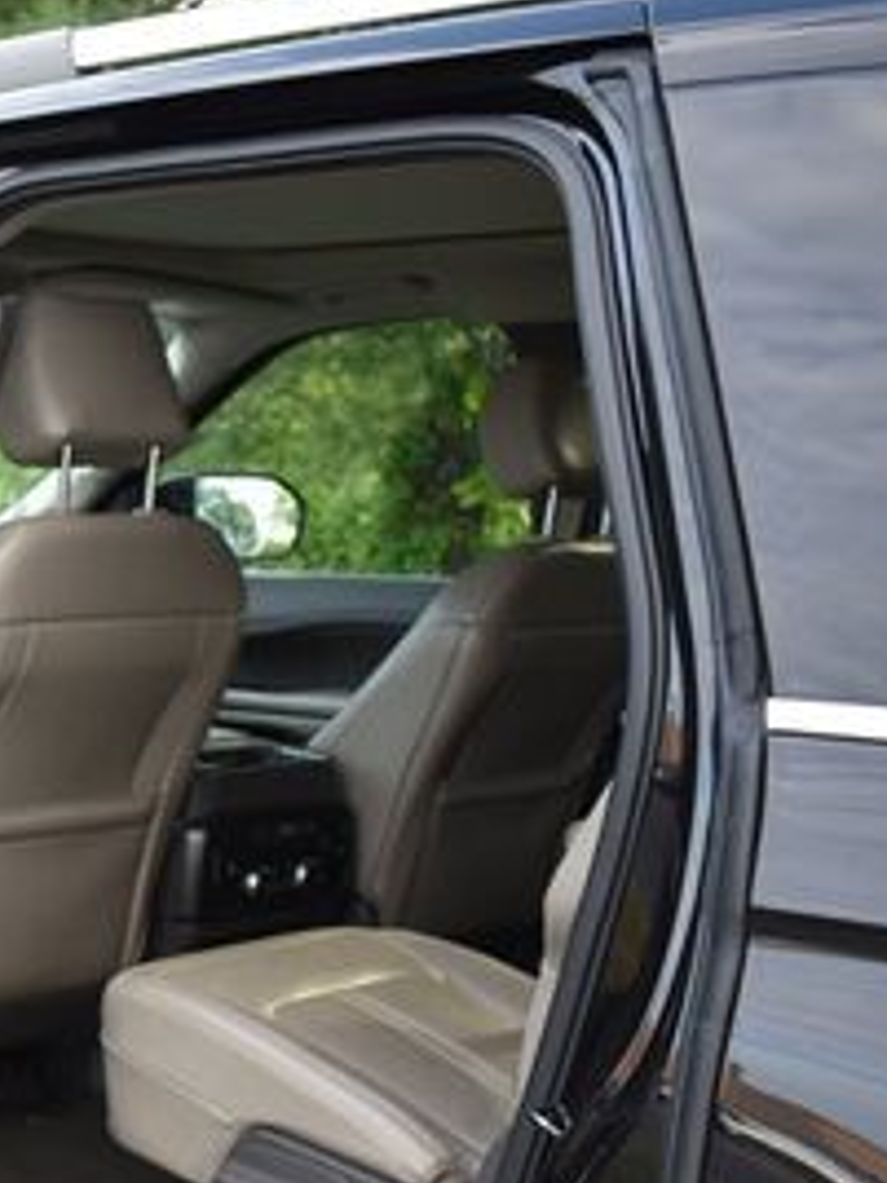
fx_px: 2118
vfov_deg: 30.8
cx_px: -327
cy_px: 841
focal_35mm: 62
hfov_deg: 21.0
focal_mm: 18
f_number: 4
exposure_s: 1/250
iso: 400
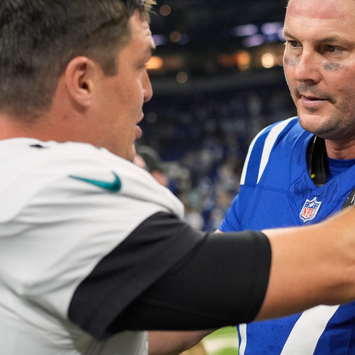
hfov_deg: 16.9
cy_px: 179
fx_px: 1183
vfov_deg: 17.1
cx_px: 289
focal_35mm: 102
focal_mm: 55
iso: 2500
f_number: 3.2
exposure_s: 1/2000
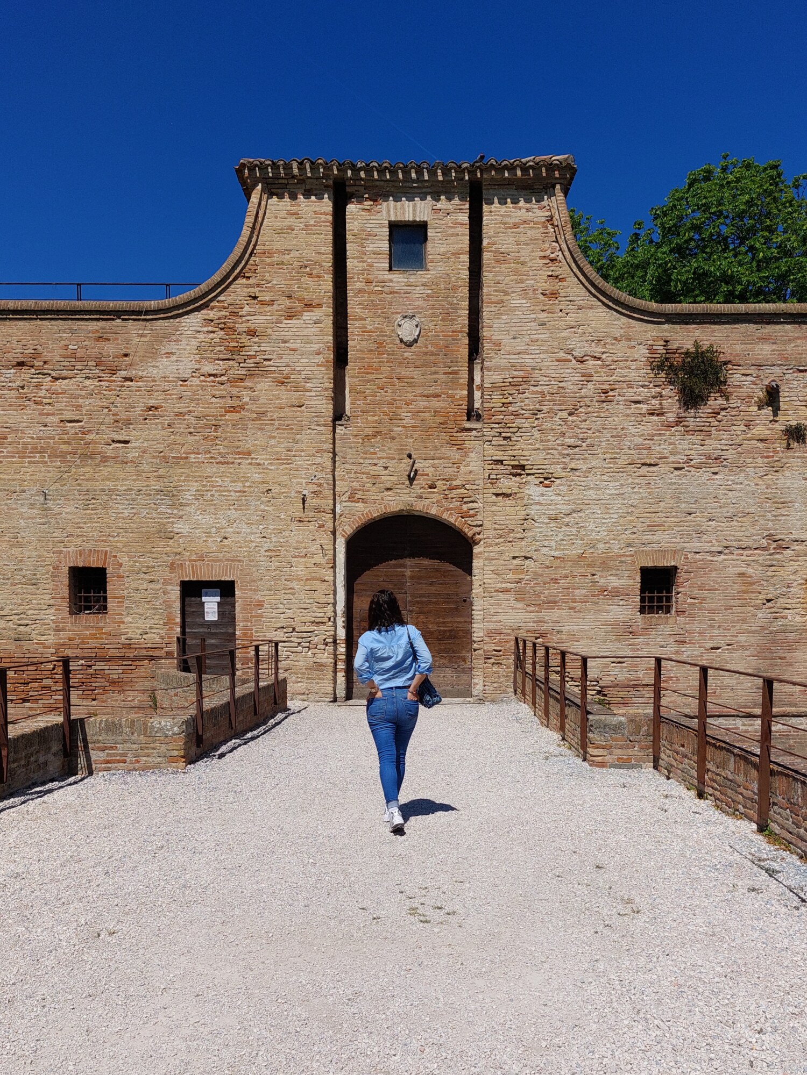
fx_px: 746
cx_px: 404
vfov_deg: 71.6
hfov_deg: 56.8
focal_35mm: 24
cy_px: 538
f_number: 1.8
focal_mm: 5.23
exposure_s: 1/3333
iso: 25
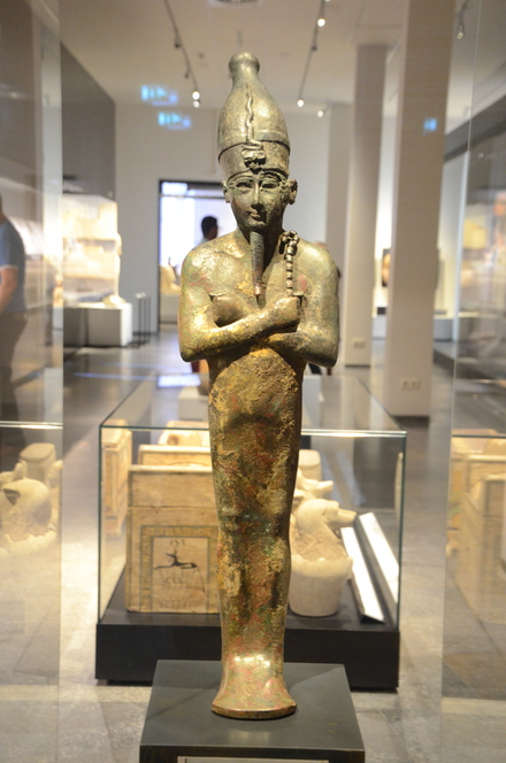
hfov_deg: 25.6
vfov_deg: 37.9
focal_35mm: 52
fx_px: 1111
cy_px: 382
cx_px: 253
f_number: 4.5
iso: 2500
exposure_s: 1/5
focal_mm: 35
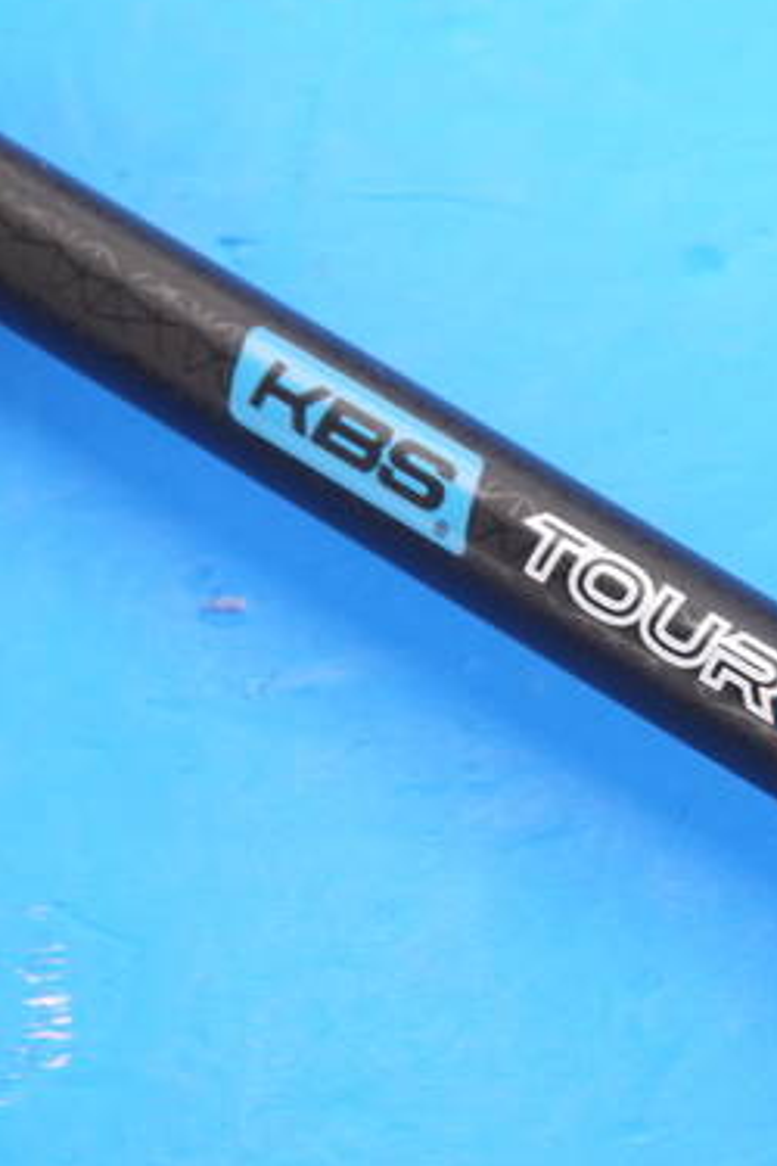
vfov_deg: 13.8
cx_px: 743
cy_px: 625
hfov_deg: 9.2
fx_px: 4823
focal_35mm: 149
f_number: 5.6
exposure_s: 1/80
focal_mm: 42
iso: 800
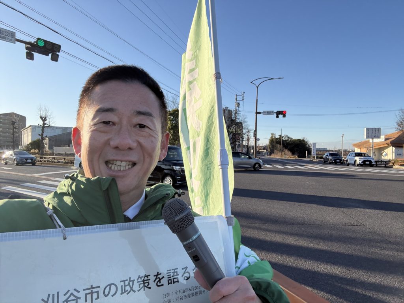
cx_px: 202
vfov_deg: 58.9
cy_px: 152
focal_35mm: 23
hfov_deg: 73.9
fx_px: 268
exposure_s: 1/581
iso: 40
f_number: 1.9
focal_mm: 2.69
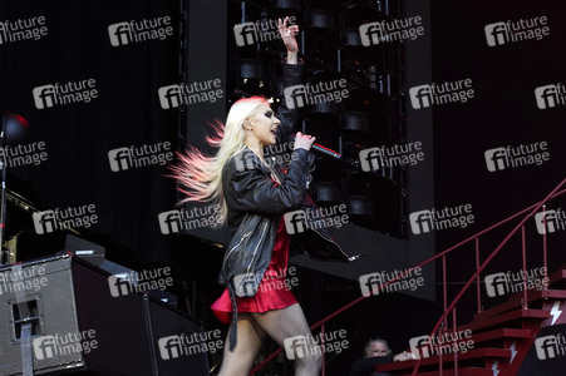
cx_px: 283
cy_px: 188
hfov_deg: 32.9
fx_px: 958
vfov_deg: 22.2
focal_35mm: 61
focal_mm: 61
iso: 1600
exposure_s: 1/200
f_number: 8
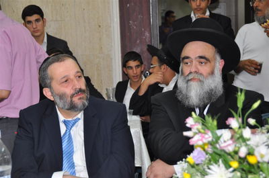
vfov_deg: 16.2
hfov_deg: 24.2
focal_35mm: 84
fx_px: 626
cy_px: 89
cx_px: 134
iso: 500
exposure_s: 1/60
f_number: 5
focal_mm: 56
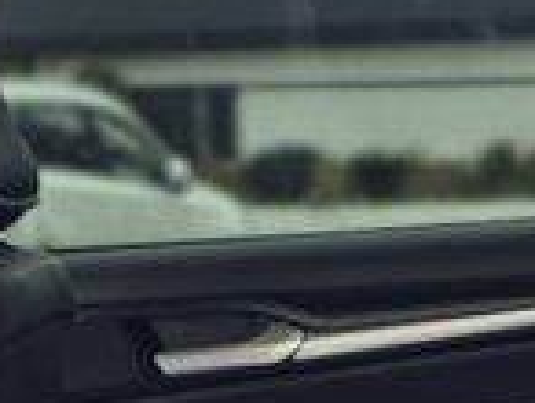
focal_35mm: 161
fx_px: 2492
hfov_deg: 12.2
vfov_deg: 8.7
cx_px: 392
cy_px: 857
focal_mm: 6.3
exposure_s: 1/180
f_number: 1.7
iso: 100
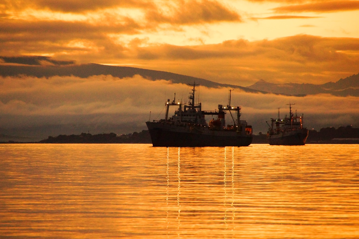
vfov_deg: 9.1
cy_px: 120
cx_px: 180
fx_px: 1496
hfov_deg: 13.7
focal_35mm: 150
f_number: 5.6
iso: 1600
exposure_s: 1/125
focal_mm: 100
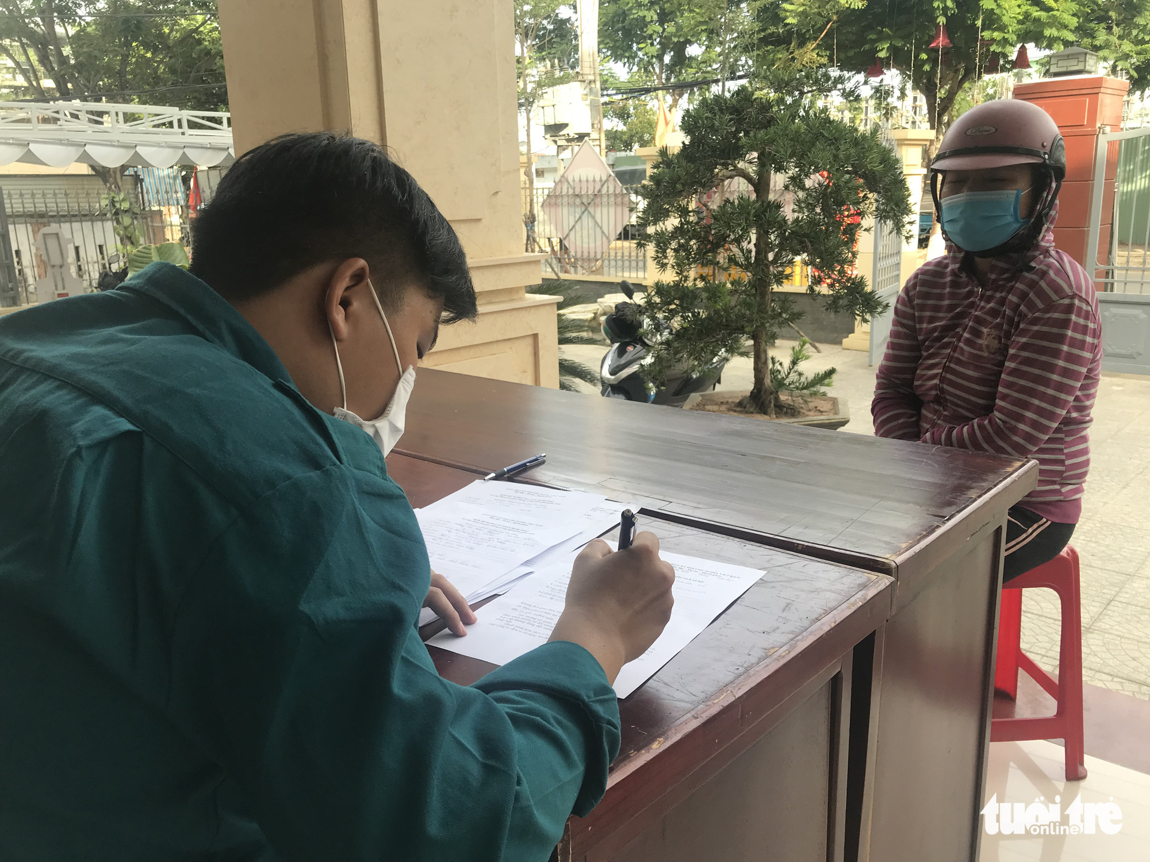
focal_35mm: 28
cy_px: 431
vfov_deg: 49.7
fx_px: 930
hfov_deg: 63.4
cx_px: 575
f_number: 1.8
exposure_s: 1/208
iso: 20
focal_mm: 3.99
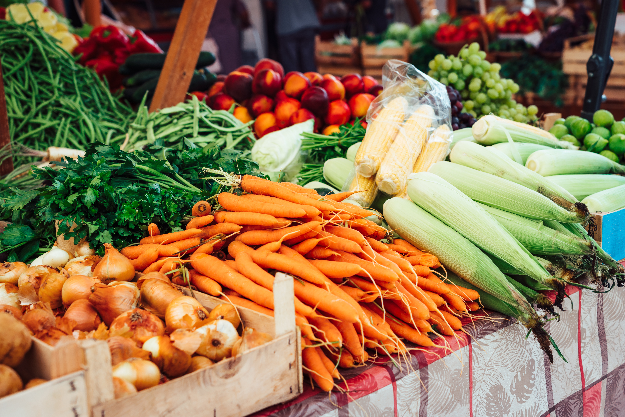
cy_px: 208
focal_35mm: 55
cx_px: 312
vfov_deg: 24.6
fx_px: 955
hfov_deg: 36.2
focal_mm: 55
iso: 100
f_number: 5
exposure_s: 1/250
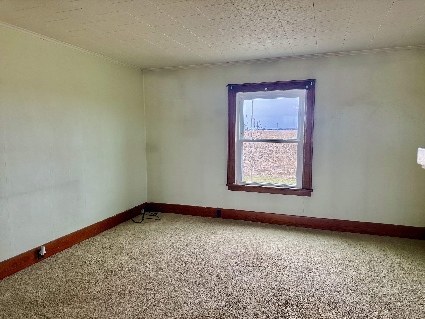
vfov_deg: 56.8
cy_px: 160
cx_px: 212
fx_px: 295
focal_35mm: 24
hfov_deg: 71.6
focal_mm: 6.76
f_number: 1.78
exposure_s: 1/225
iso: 200
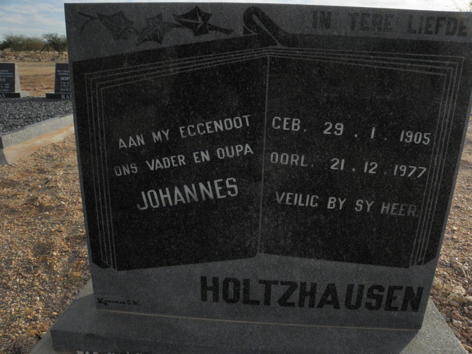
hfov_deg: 67.3
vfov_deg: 53.1
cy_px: 177
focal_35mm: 26
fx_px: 355
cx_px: 236
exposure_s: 1/1000
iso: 200
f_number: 6.3
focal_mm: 4.6
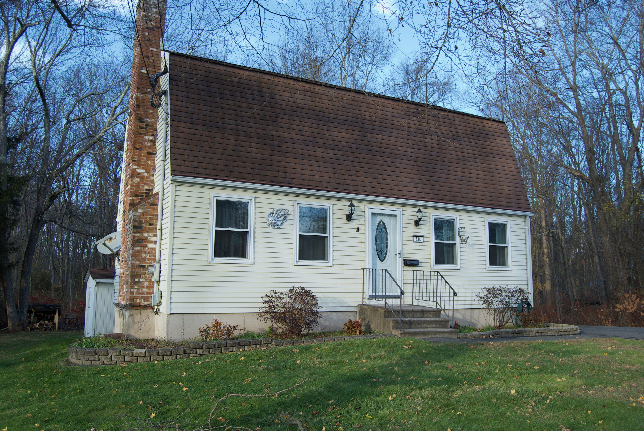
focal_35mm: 30
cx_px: 322
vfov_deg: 43.7
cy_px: 216
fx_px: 537
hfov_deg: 61.9
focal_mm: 20
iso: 180
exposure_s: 1/125
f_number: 5.6
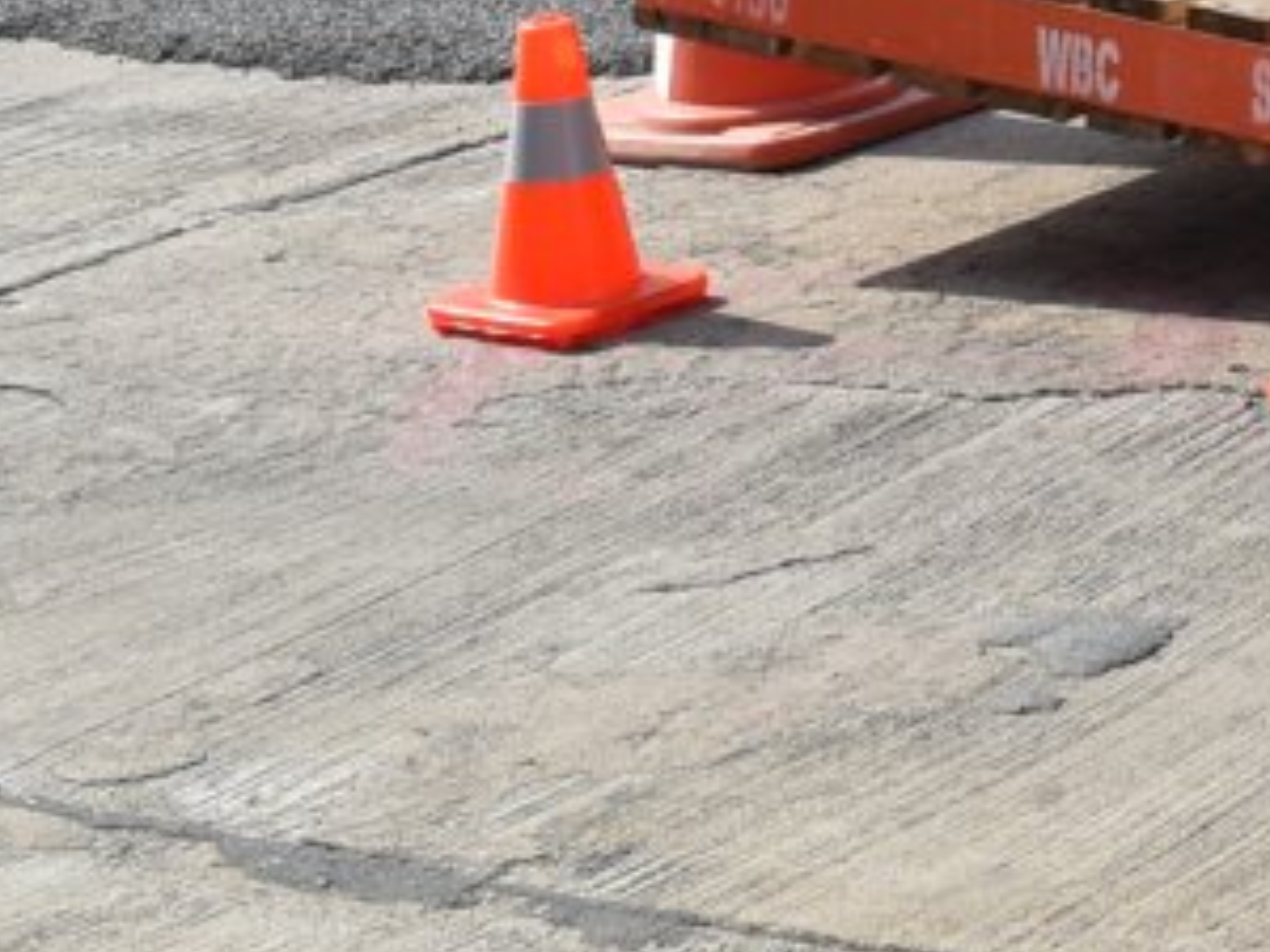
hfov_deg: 11.4
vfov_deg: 9.5
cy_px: -721
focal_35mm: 149
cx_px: 2811
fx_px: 5480
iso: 200
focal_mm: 21
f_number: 9
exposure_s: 1/320
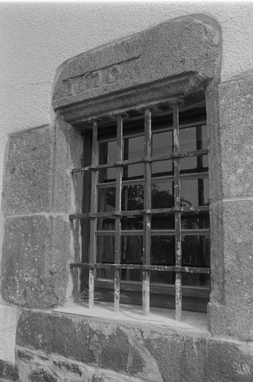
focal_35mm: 90
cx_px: 126
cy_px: 191
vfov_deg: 22.6
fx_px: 951
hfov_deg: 15.1
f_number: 10
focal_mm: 60
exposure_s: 1/60
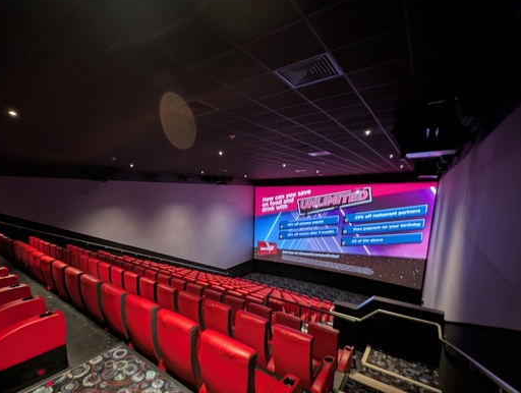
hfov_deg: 97.2
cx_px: 219
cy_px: 239
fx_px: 226
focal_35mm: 15
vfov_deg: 80.8
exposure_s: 1/2.07
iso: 95
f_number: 1.95
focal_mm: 2.23
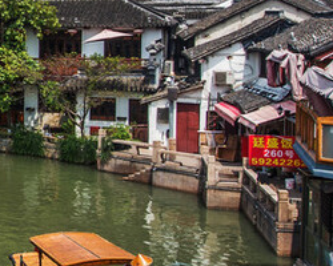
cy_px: 66
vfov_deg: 17.0
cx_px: -197
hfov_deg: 18.3
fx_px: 887
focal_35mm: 90
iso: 100
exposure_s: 1/250
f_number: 8
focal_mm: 20
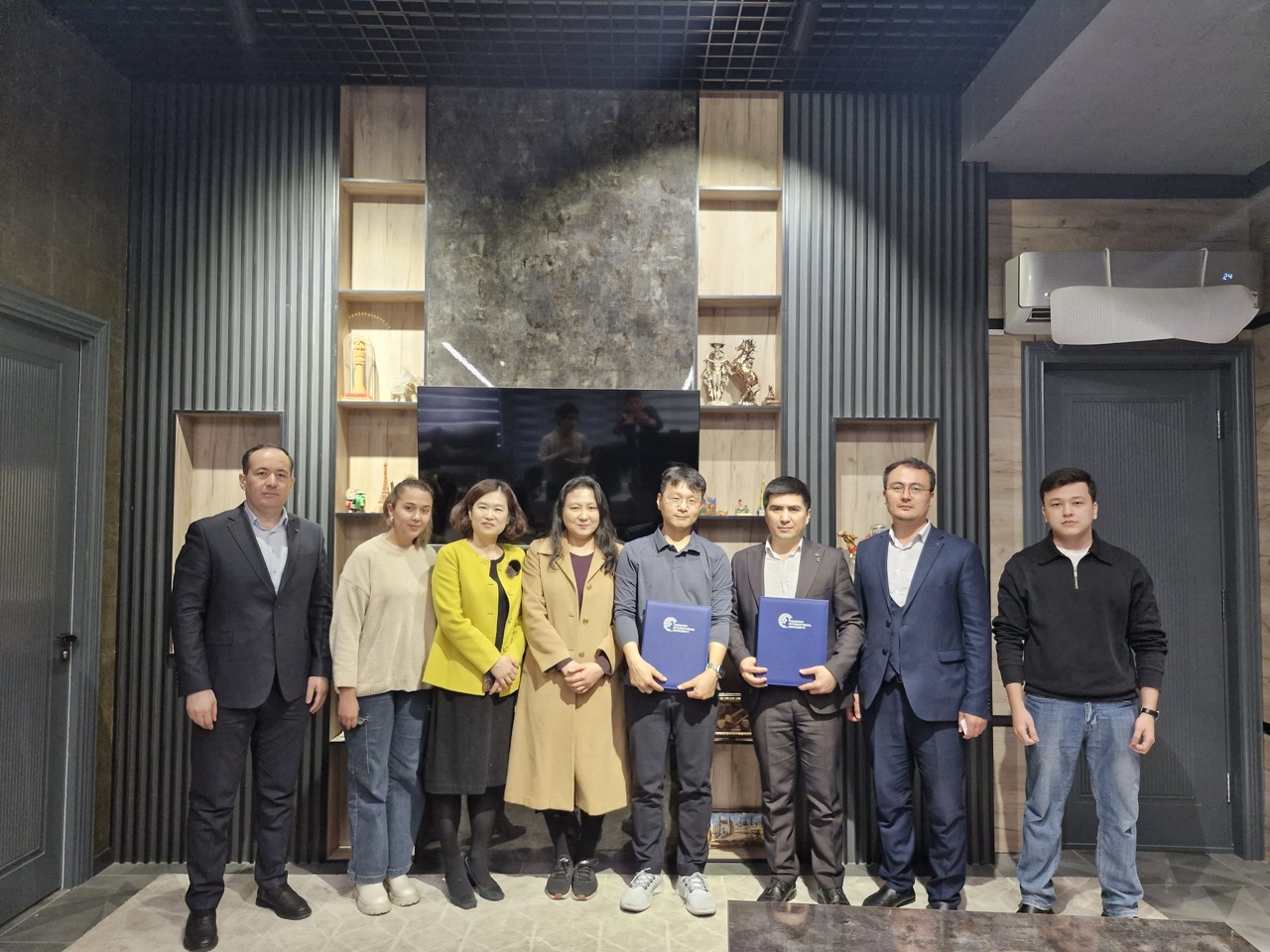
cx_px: 635
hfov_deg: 73.9
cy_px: 476
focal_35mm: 23
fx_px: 844
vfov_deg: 58.9
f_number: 1.8
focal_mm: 5.54
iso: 400
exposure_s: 1/100
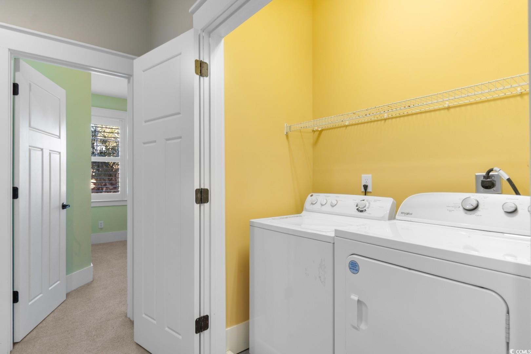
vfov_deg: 64.6
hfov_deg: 86.9
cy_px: 177
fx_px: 280
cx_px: 266
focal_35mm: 19
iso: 100
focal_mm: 13
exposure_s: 1/8
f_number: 4.8
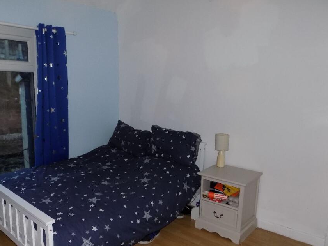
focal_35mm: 28
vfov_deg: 49.6
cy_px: 143
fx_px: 265
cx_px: 136
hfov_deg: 63.0
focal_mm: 4
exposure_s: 1/30
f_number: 3.1
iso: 200
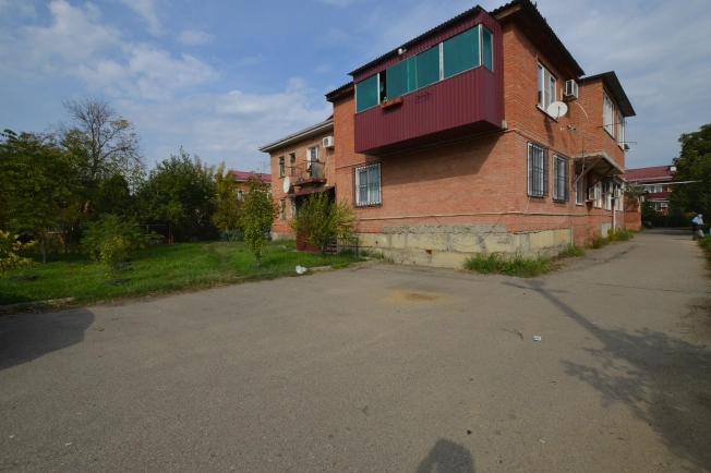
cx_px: 356
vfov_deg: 77.3
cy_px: 236
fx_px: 296
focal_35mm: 15
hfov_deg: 100.4
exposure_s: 1/250
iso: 100
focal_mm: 10
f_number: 8
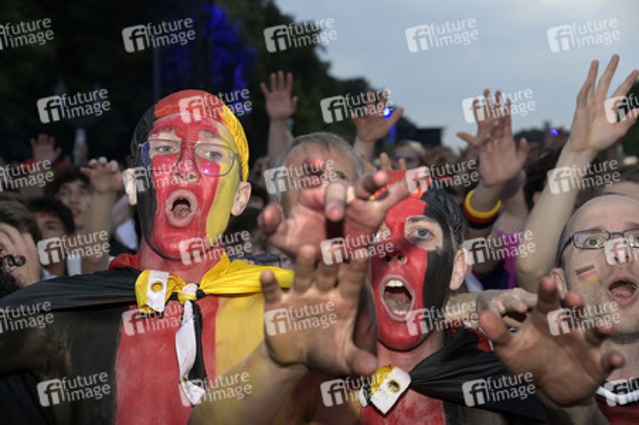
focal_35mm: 66
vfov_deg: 20.6
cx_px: 320
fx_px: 1171
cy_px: 212
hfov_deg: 30.5
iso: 1600
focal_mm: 66
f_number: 5.6
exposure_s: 1/250
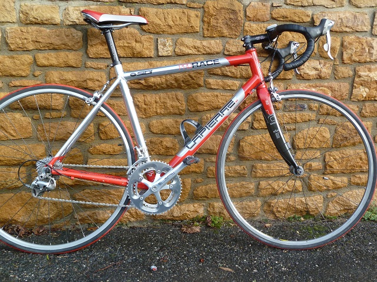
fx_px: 436
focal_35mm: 40
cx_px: 188
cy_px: 141
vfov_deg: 36.0
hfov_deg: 46.8
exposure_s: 1/200
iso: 160
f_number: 3.6
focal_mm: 6.5
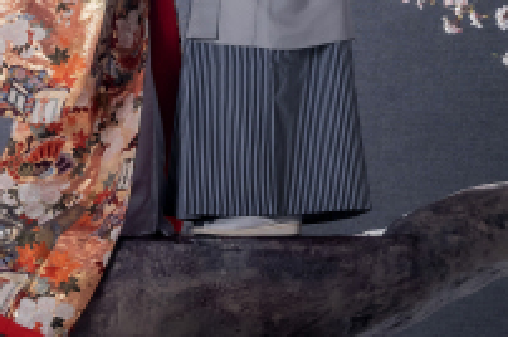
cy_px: -152
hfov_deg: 15.6
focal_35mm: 131
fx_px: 1846
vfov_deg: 10.1
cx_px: 370
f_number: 6.3
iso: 200
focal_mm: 33
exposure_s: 1/100
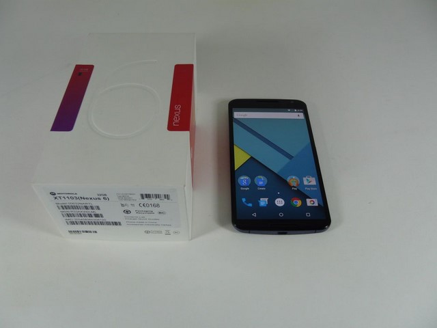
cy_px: 164
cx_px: 218
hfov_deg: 58.4
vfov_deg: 45.4
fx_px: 391
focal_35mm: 31
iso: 100
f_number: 2.8
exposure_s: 1/80
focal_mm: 5
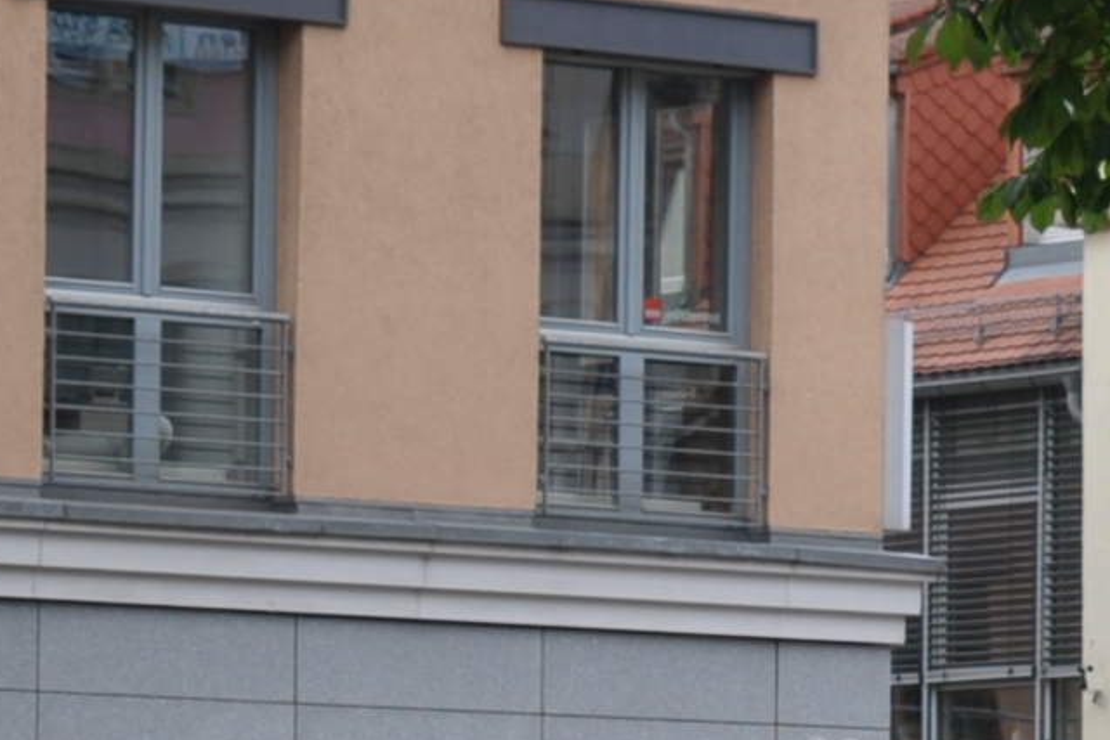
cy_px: 1530
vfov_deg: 5.1
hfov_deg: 7.5
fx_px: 8126
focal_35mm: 264
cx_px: 2263
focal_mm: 35
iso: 200
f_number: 2.8
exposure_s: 1/800
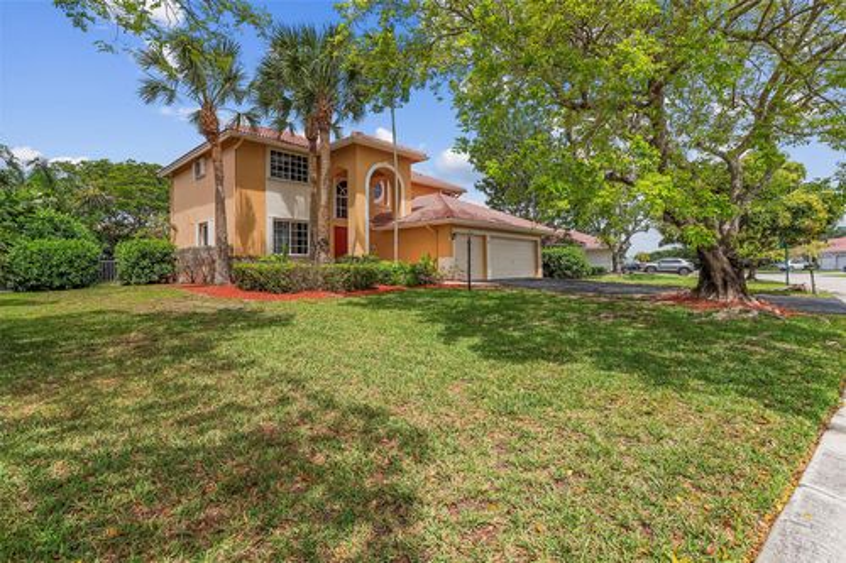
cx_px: 423
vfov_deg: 73.7
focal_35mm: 16
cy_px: 282
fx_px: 376
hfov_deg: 96.8
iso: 400
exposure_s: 1/400
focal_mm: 16
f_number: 8
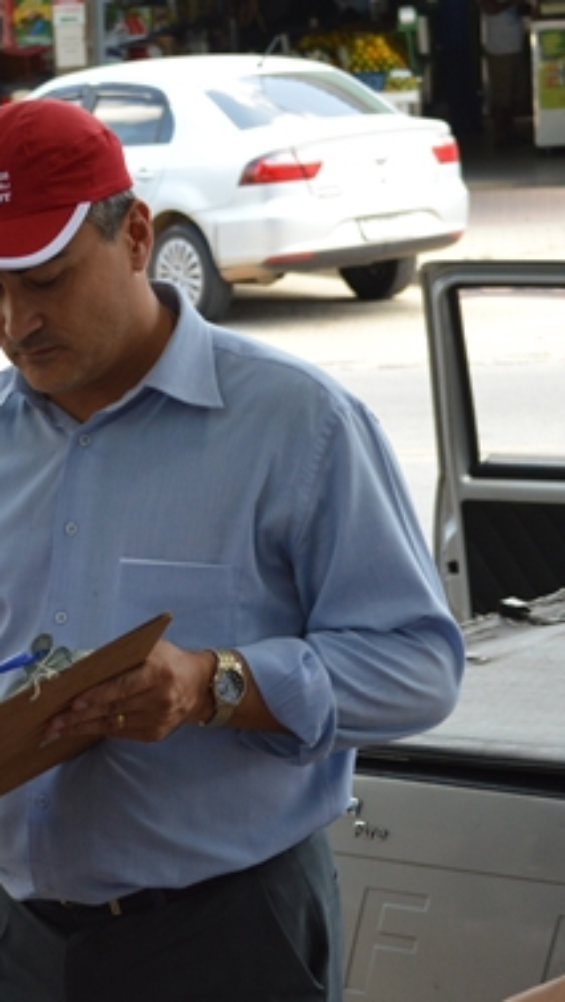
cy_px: 618
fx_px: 3006
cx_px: 98
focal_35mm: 113
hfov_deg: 10.7
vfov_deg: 18.9
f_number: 5.6
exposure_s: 1/125
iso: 400
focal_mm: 34
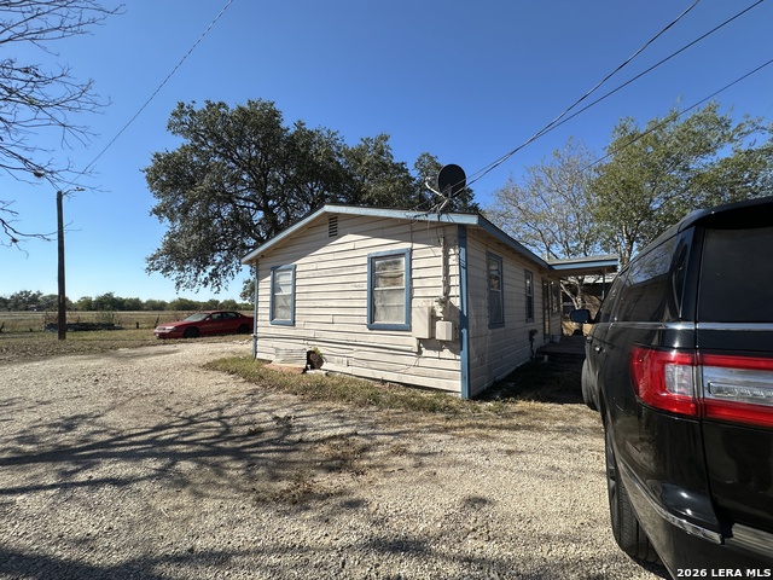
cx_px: 386
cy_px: 290
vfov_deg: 85.7
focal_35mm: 14
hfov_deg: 102.1
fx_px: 313
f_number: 2.2
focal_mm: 2.22
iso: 50
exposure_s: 1/2212
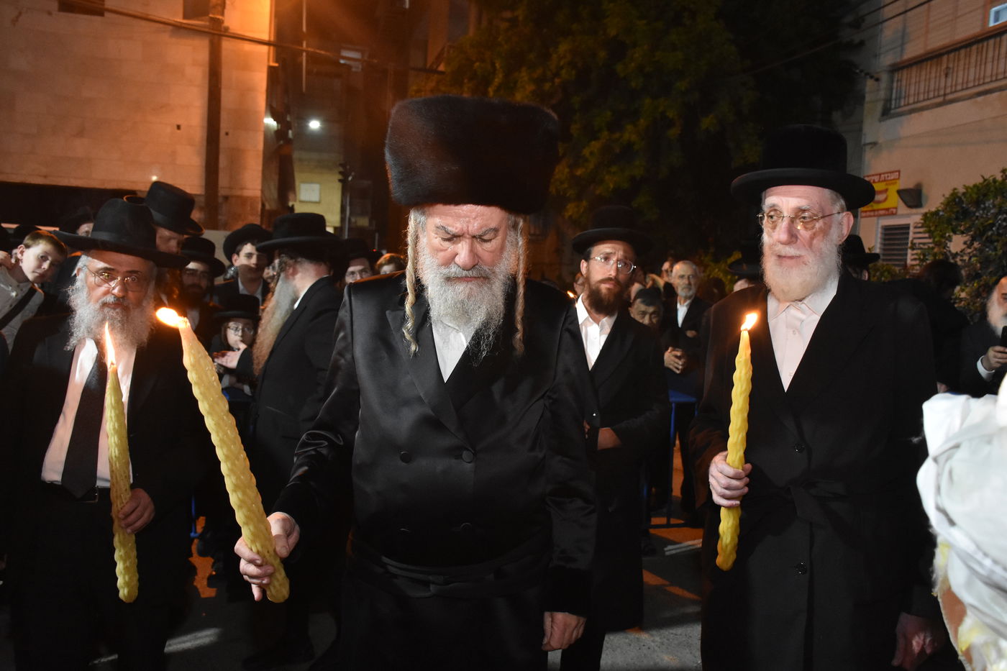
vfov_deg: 40.0
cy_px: 336
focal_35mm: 33
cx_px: 504
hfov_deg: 57.2
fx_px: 923
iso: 3200
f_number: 5.6
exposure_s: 1/100
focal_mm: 22
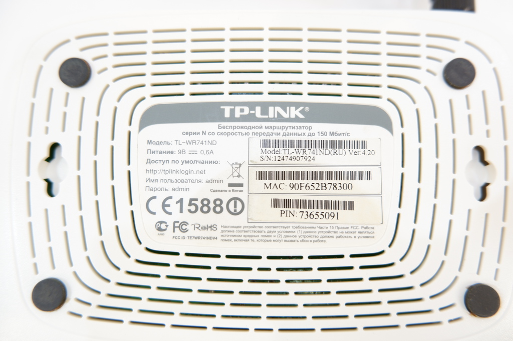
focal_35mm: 23
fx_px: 327
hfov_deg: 76.1
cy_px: 170
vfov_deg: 55.0
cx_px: 256
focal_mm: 15
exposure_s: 1/58
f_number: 3.5
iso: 200
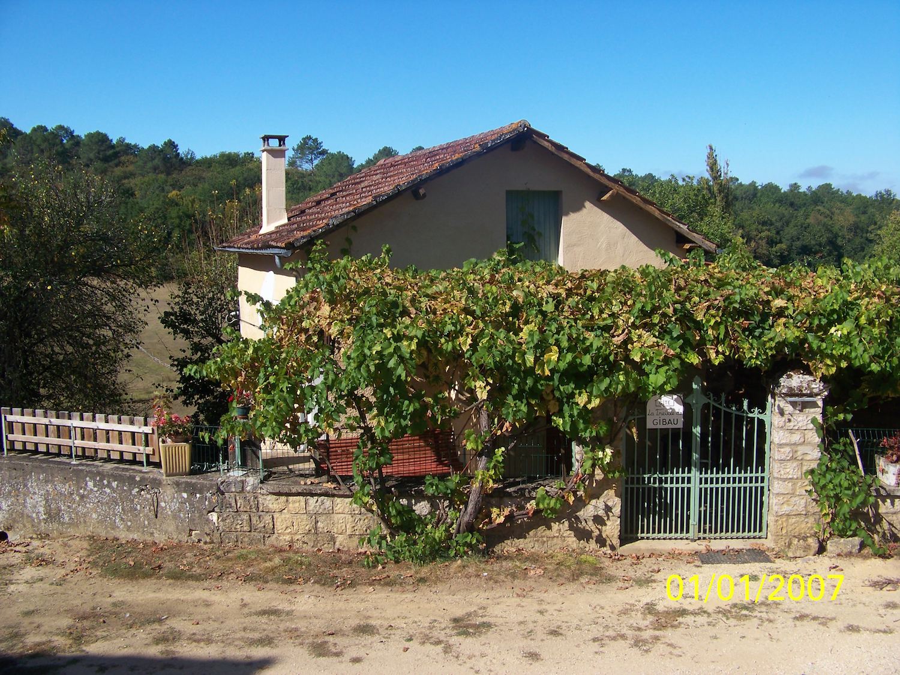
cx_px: 450
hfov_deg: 51.4
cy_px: 338
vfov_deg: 39.7
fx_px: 936
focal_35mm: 36
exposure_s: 1/640
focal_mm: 5.85
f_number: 4
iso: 64
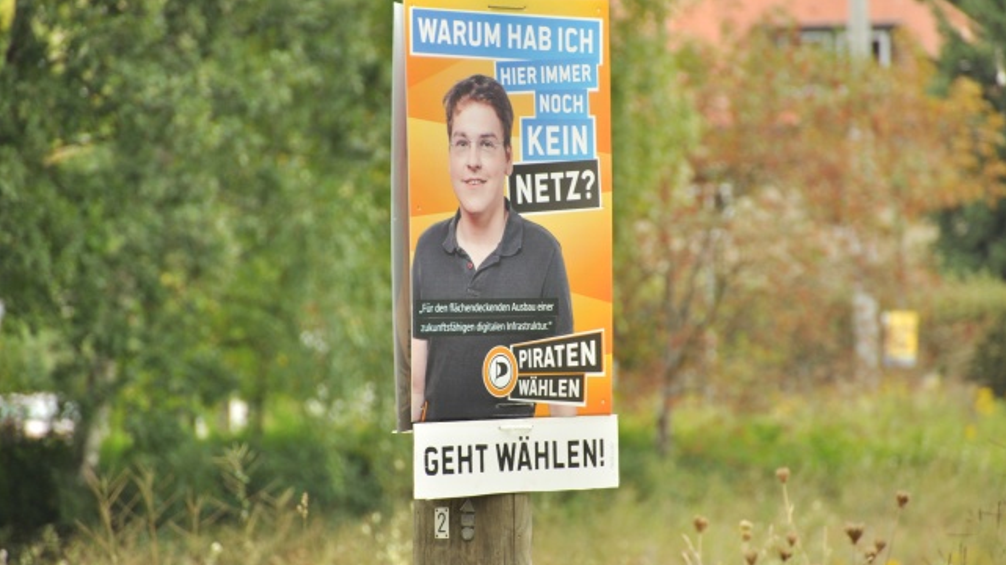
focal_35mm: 315
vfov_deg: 3.9
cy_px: 283
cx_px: 503
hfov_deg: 6.9
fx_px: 8400
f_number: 6.3
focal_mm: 200
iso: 400
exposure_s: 1/100
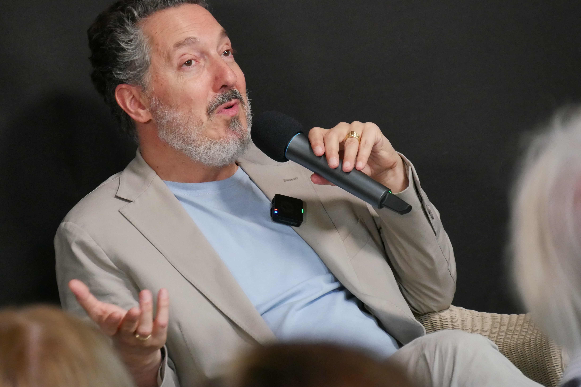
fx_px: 4583
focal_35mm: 284
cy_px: 164
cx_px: 288
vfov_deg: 4.8
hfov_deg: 7.3
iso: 3200
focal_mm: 130
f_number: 5.6
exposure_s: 1/40
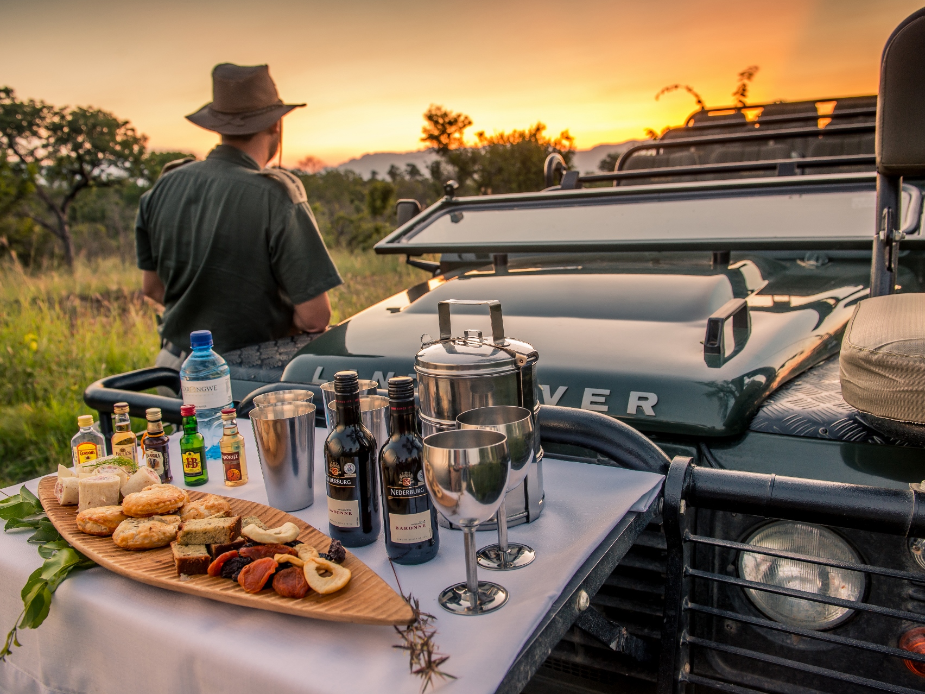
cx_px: 465
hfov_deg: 67.3
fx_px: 695
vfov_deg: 53.1
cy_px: 347
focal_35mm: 26
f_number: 5
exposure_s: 8
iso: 250
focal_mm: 24
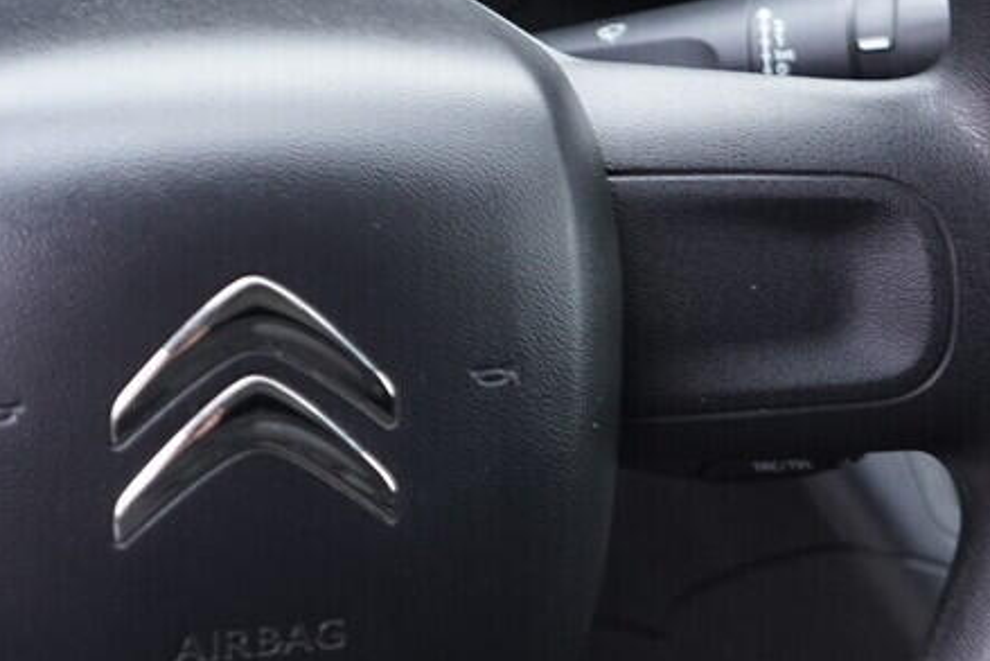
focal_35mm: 118
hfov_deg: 17.3
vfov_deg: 11.6
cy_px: 271
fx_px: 3246
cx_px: 304
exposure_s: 1/40
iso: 500
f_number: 2.8
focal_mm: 24
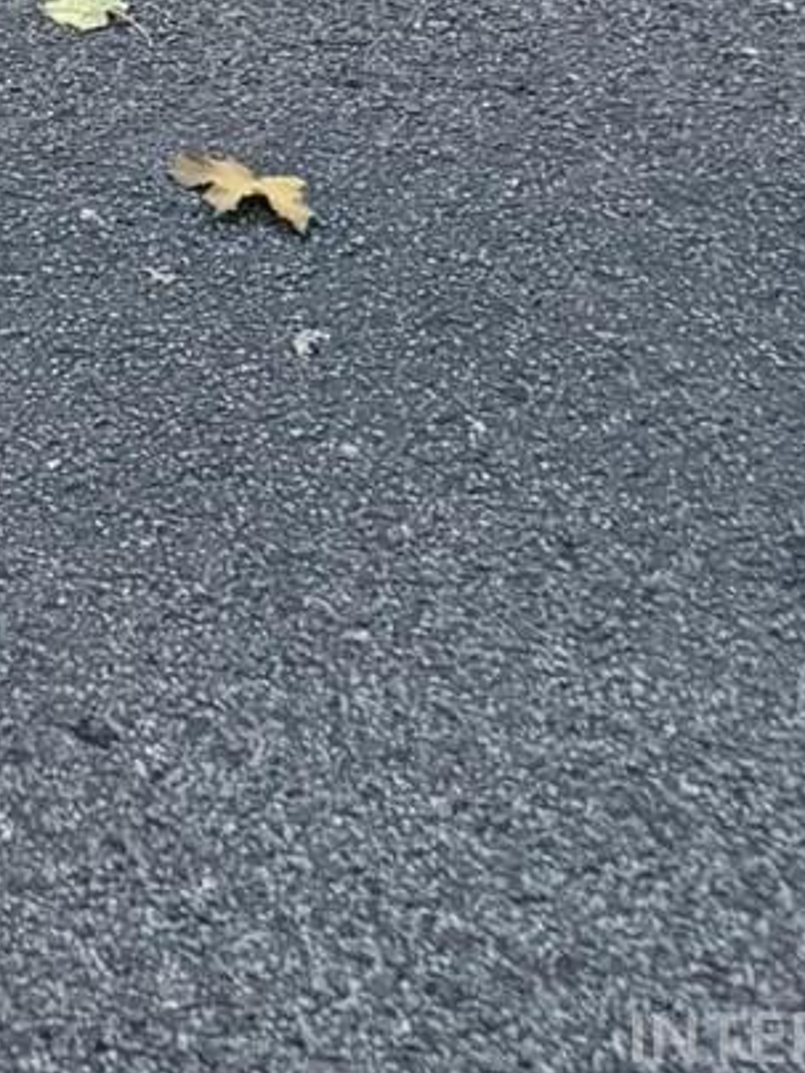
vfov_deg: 11.2
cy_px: -1745
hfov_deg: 9.7
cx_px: -1052
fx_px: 4248
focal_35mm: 137
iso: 800
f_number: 1.78
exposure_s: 1/60
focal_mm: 6.76
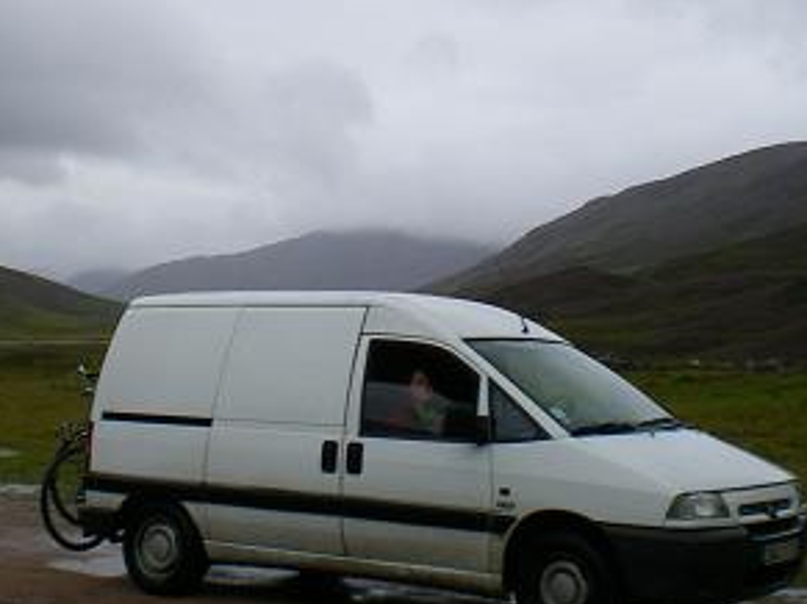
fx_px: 1608
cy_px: 258
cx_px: 322
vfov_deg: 21.3
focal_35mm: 69
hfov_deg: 28.1
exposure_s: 1/250
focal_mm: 6.3
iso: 64
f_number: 4.6
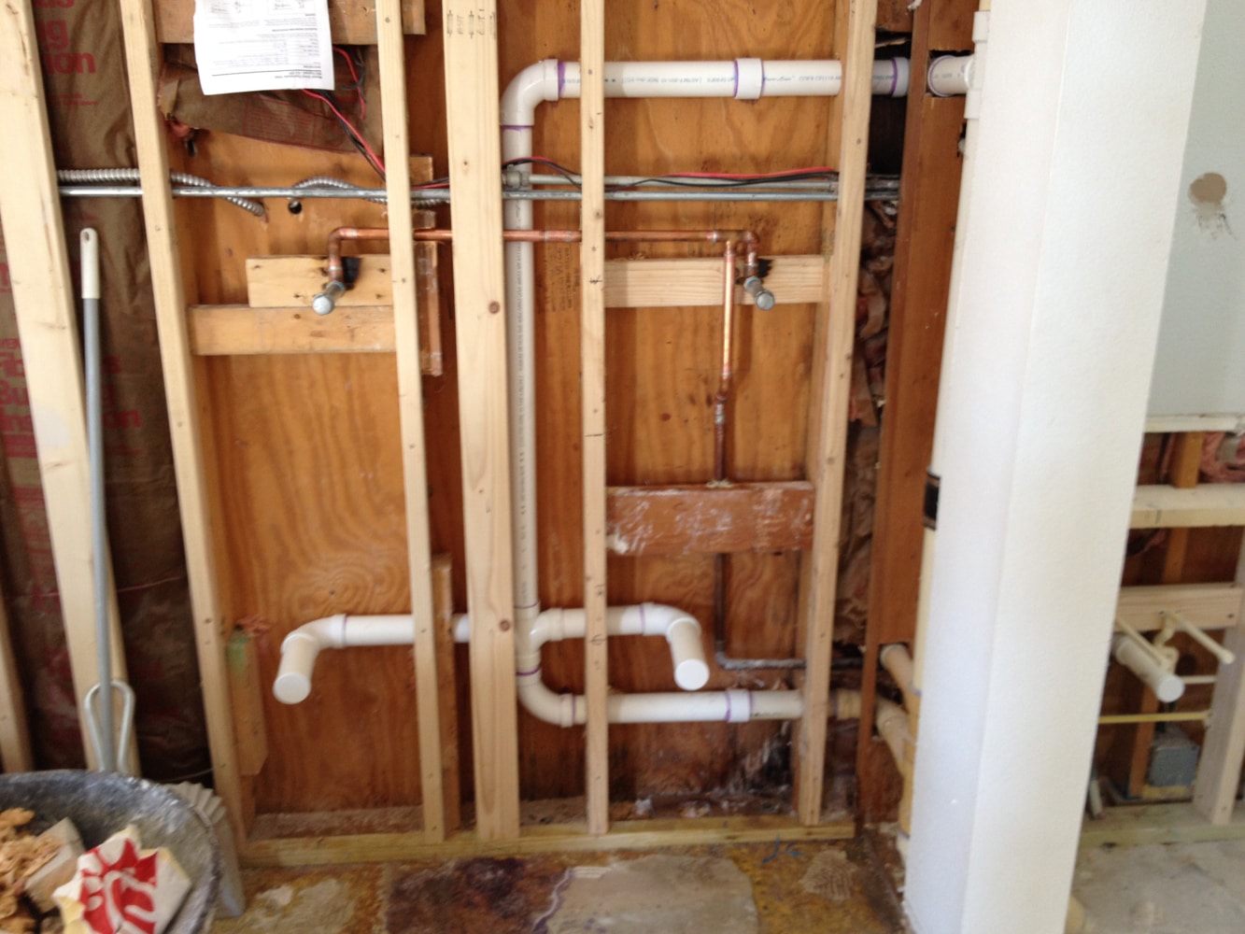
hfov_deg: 52.6
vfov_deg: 40.7
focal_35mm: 35
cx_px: 622
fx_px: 1259
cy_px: 467
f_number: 2.4
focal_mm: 4.28
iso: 64
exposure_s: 1/20
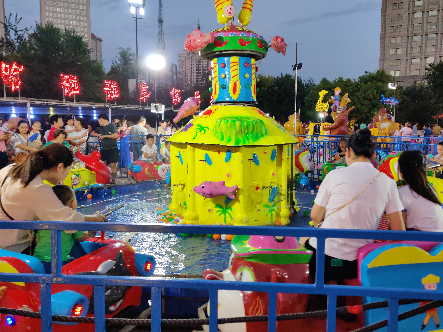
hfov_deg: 56.7
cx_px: 246
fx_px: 410
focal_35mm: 32
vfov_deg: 44.1
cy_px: 158
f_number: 1.65
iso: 400
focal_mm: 4.75
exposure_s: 1/100
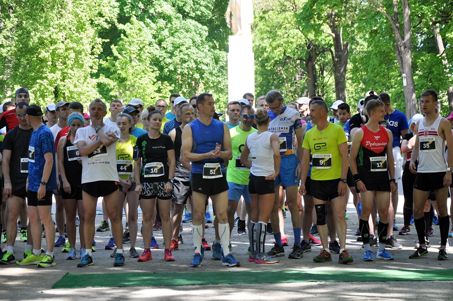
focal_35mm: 128
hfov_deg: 16.1
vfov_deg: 10.7
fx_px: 1602
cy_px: 150
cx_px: 226
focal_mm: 85
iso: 280
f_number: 5.6
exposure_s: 1/125
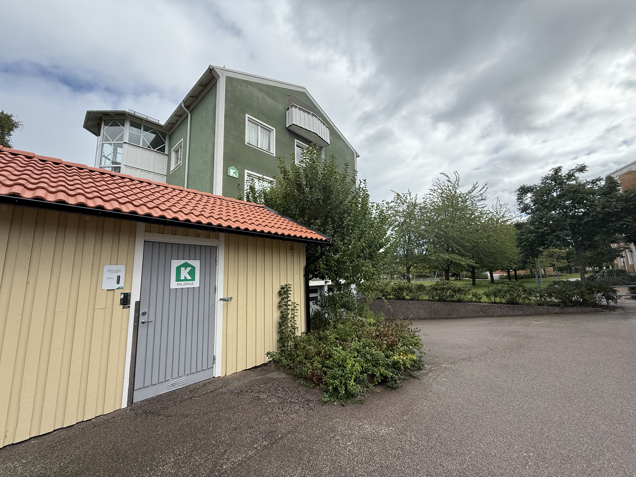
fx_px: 257
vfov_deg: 85.7
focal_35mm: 14
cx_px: 318
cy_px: 238
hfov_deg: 102.1
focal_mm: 2.22
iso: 64
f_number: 2.2
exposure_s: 1/1464
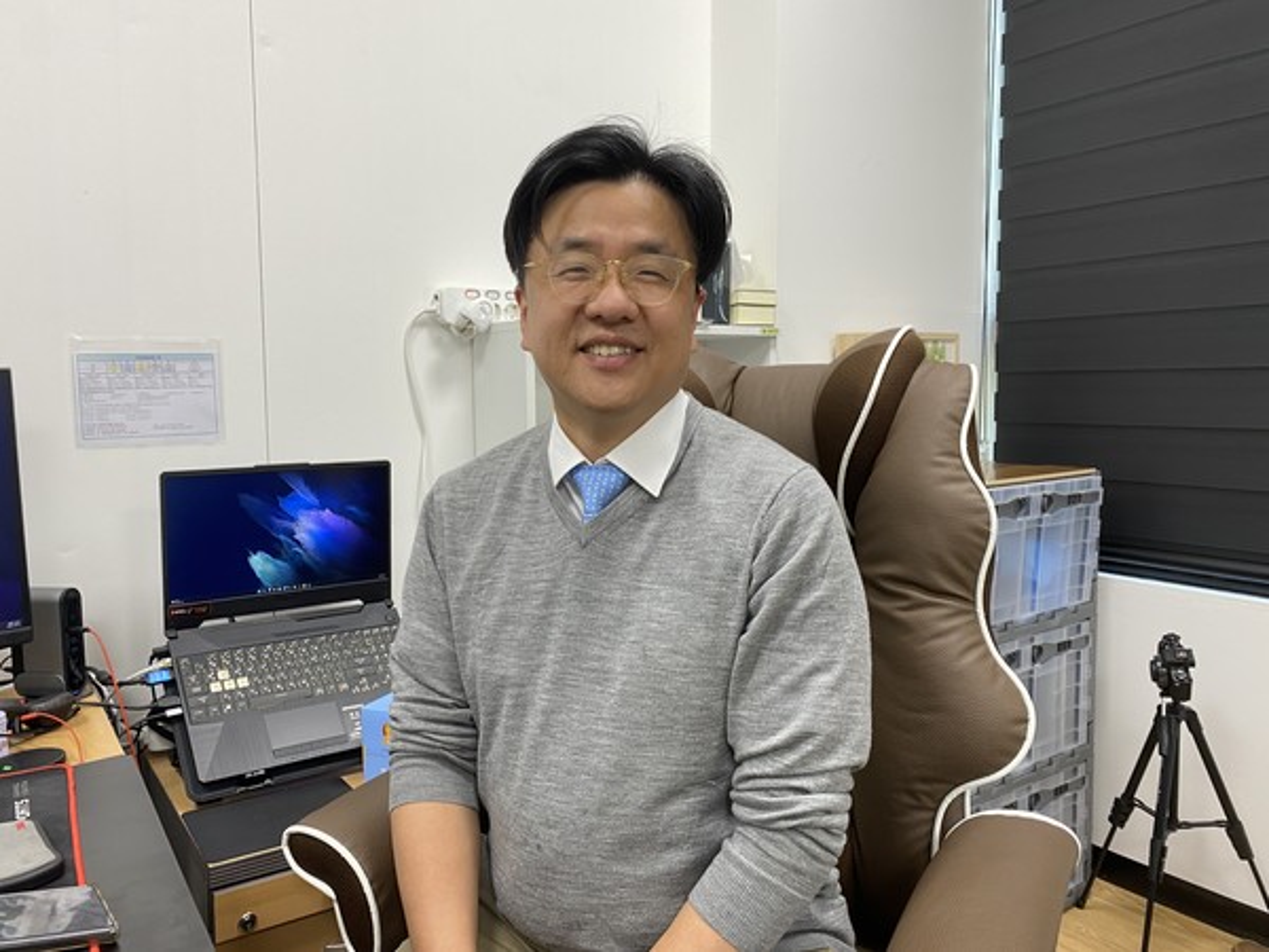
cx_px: 634
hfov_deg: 67.3
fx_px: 953
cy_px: 476
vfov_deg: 53.1
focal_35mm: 26
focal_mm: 4.25
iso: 125
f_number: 1.8
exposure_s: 1/60
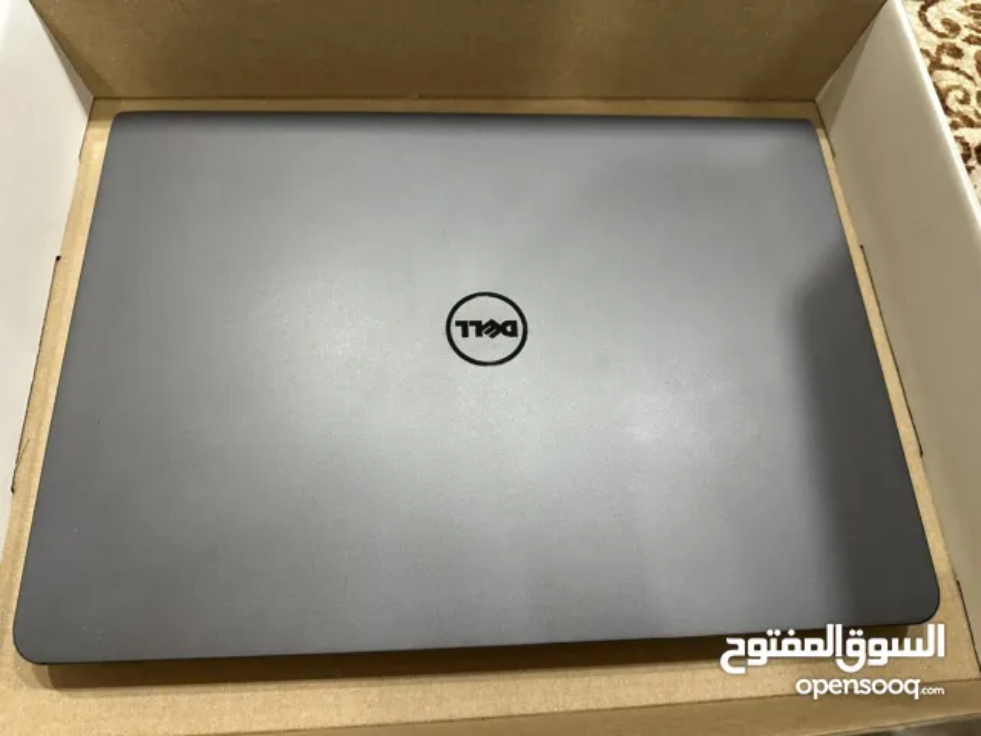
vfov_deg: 56.8
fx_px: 680
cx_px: 490
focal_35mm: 24
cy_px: 368
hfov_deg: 71.6
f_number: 1.78
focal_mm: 6.86
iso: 500
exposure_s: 1/60
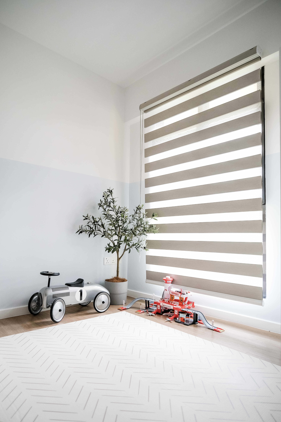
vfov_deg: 78.4
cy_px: 231
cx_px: 132
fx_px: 258
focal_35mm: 22
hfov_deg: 57.2
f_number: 1.4
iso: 800
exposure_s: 1/400
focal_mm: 13
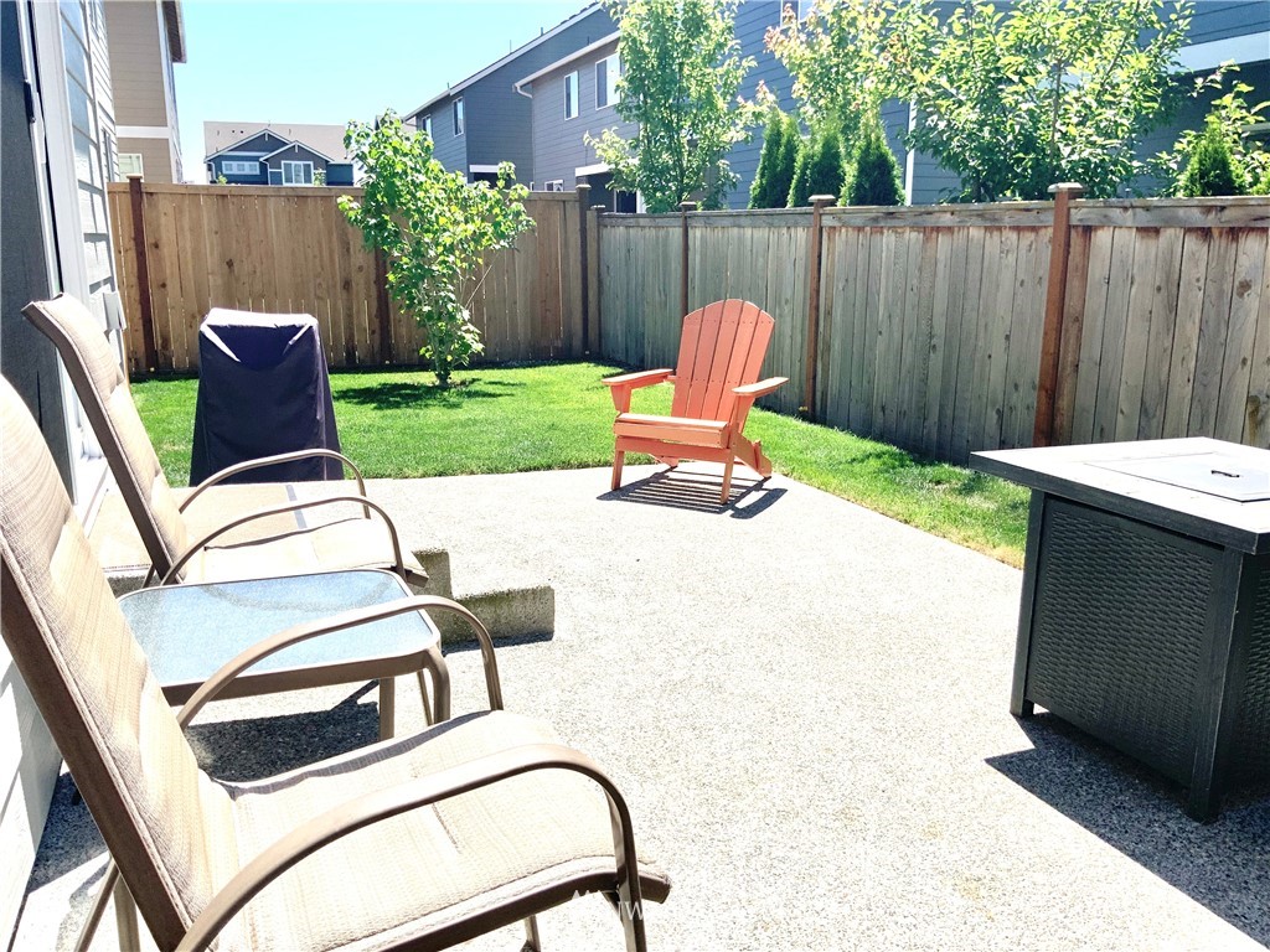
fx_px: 1064
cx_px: 635
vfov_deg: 48.2
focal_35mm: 29
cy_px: 476
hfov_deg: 61.7
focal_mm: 3
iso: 16
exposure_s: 1/1912
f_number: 1.8
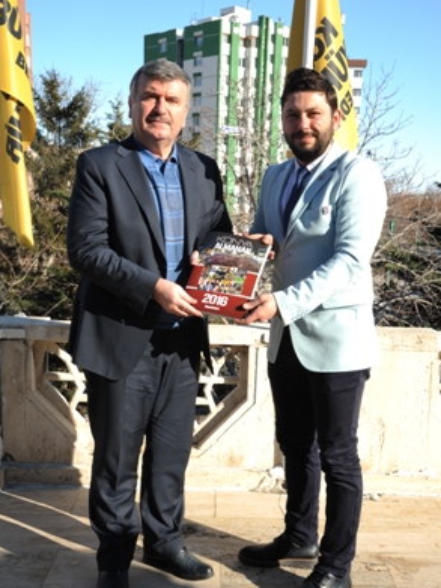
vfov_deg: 42.9
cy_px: 314
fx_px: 748
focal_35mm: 44
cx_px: 221
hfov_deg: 32.9
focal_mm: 40
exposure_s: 1/80
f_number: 11
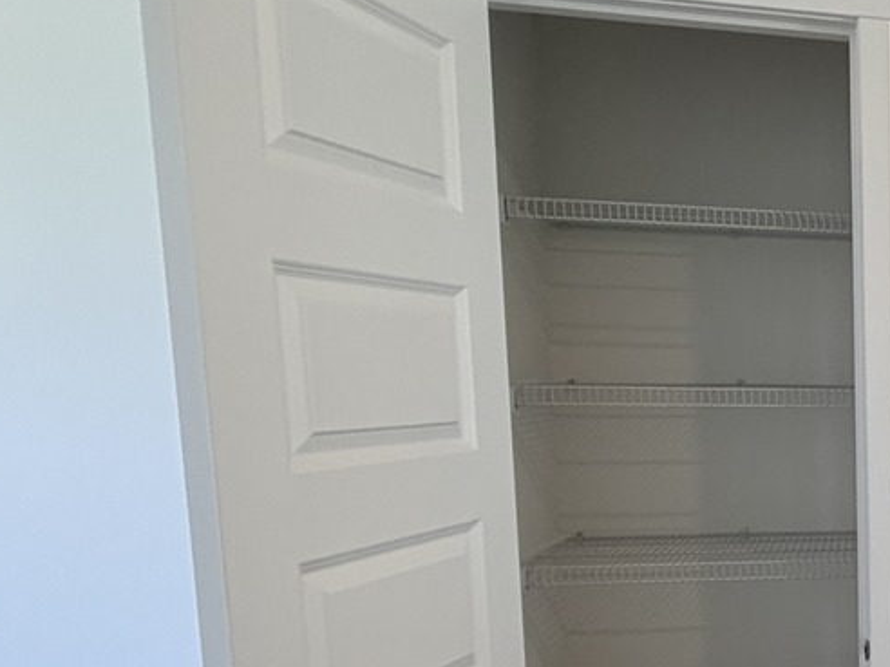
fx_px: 1054
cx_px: 1132
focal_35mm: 41
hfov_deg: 34.1
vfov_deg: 34.4
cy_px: 501
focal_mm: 2.22
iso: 160
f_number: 2.2
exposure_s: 1/120
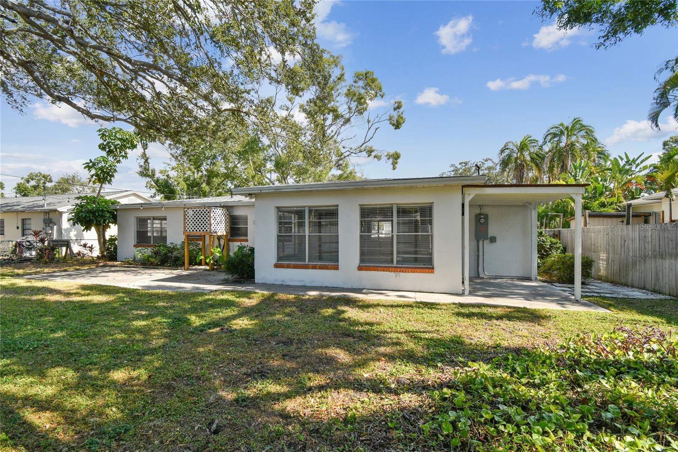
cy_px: 226
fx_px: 282
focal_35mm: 15
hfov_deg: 100.4
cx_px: 339
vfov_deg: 77.3
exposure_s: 1/100
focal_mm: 10
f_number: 7.1
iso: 100
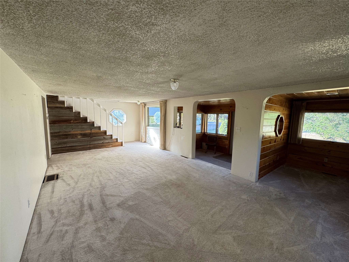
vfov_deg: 85.7
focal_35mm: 14
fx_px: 141
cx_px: 174
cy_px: 131
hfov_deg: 102.1
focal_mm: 2.22
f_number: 2.2
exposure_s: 1/99
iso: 125
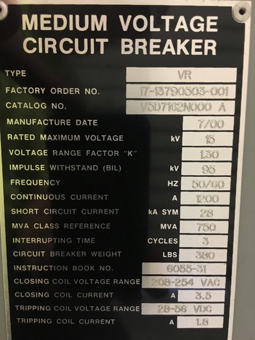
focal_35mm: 29
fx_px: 285
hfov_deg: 48.2
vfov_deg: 61.7
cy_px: 170
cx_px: 128
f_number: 2.2
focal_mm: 4.15
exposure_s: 1/15
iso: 200
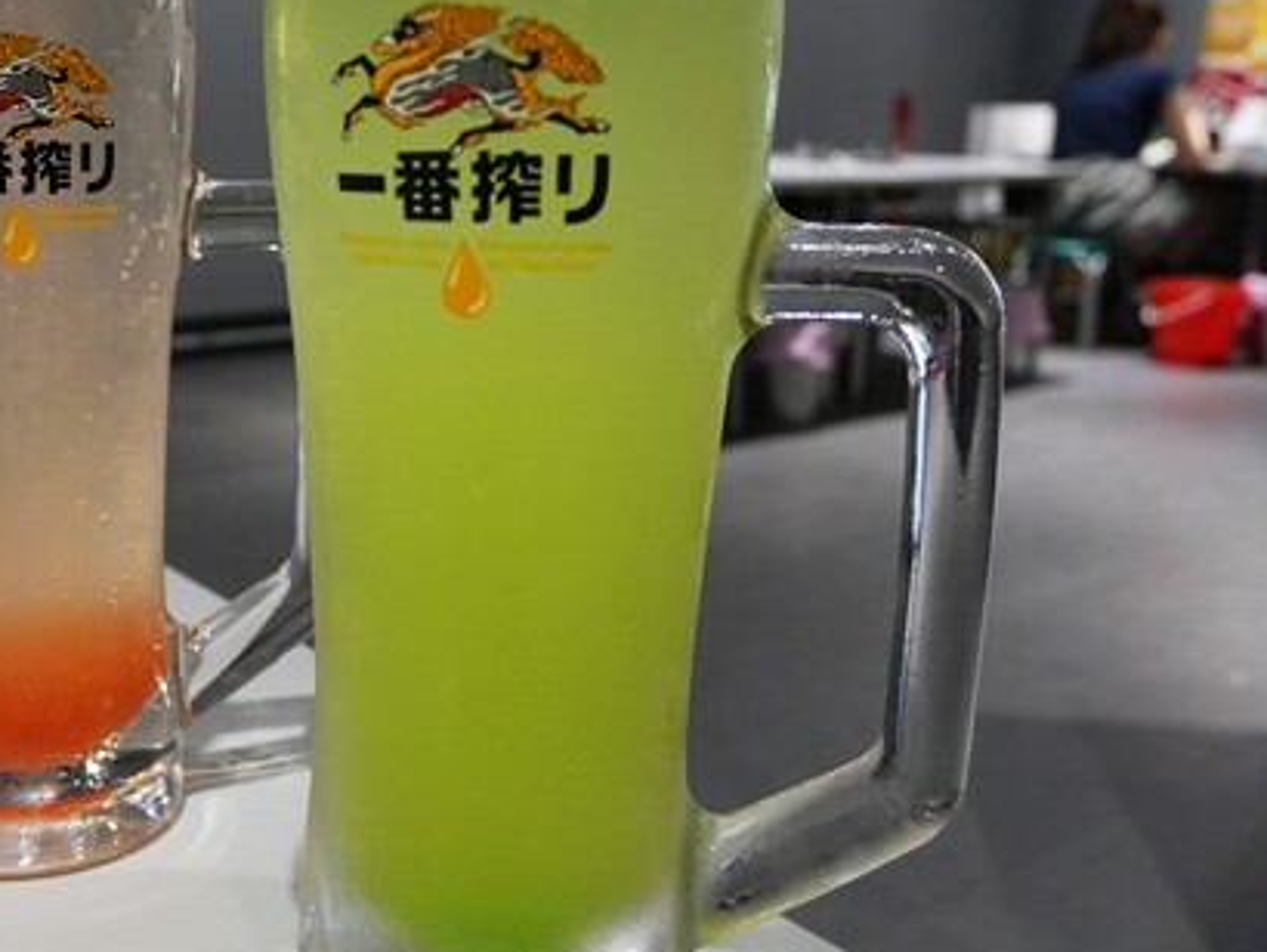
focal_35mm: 39
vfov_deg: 36.9
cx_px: 406
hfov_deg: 47.0
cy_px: 461
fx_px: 1428
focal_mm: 12
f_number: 3.5
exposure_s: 1/60
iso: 1000
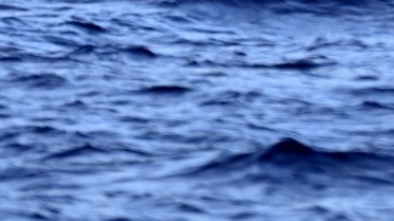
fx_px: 12472
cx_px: 357
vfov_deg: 1.0
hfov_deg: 1.8
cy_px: -380
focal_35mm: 1194
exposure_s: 1/1000
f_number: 5.6
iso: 400
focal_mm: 240
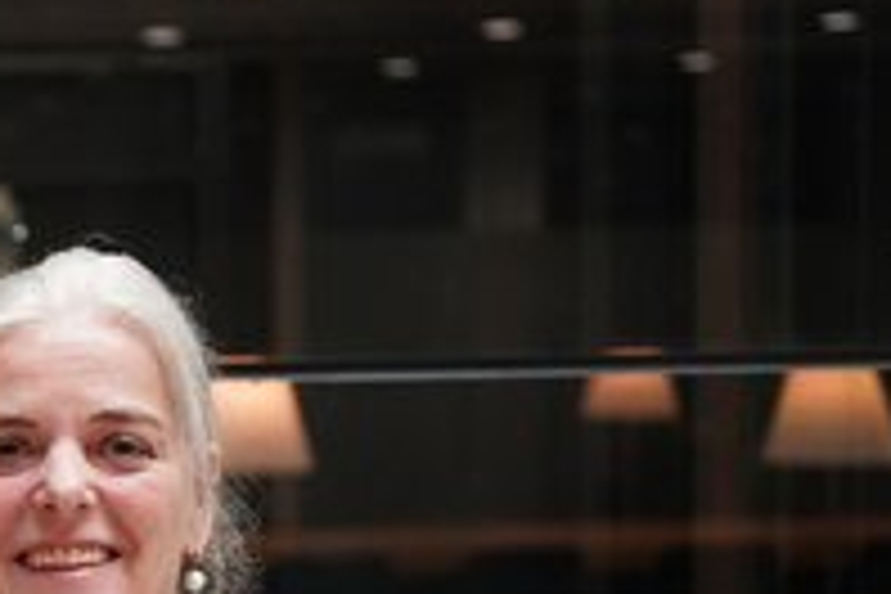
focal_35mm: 106
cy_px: 580
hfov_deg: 17.9
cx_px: -292
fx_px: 2623
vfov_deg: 12.8
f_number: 2.5
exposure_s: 1/640
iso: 4000
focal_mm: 35
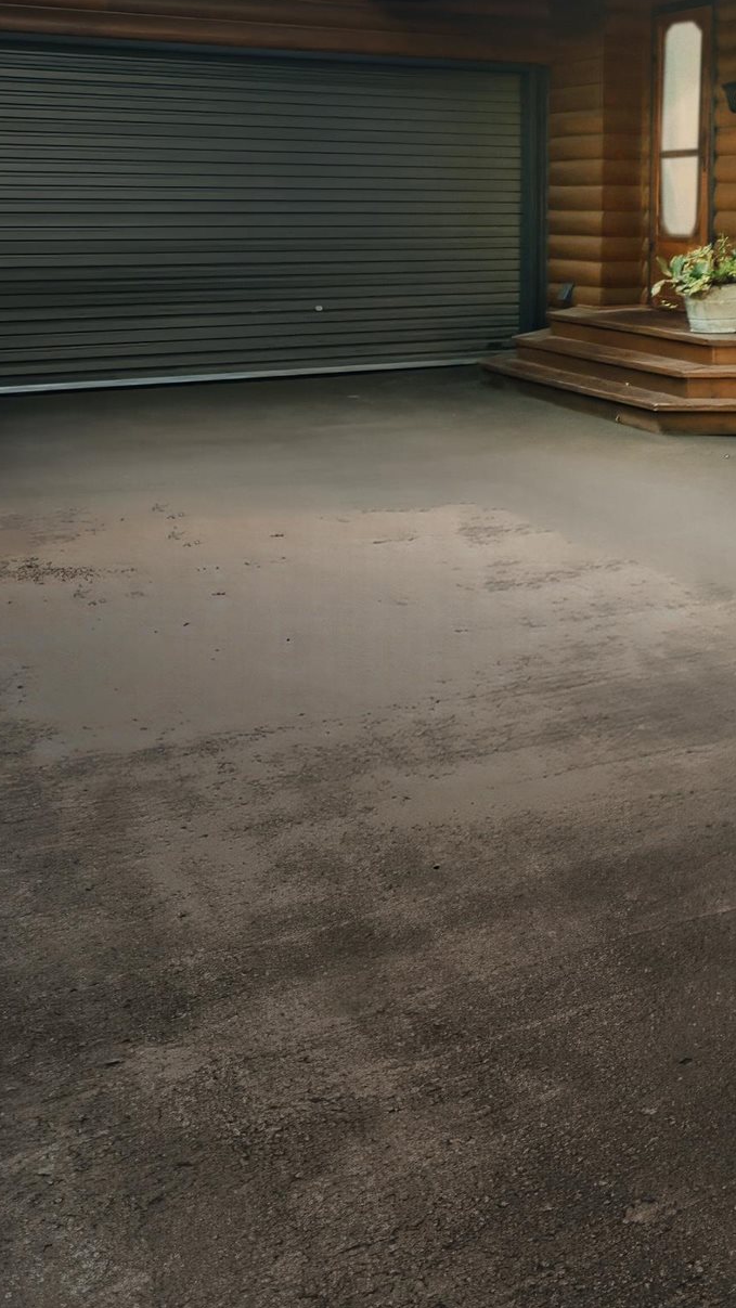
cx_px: 1032
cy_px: 202
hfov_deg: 24.6
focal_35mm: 40
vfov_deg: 46.8
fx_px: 1388
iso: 400
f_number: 5.6
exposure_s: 1/200
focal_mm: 10
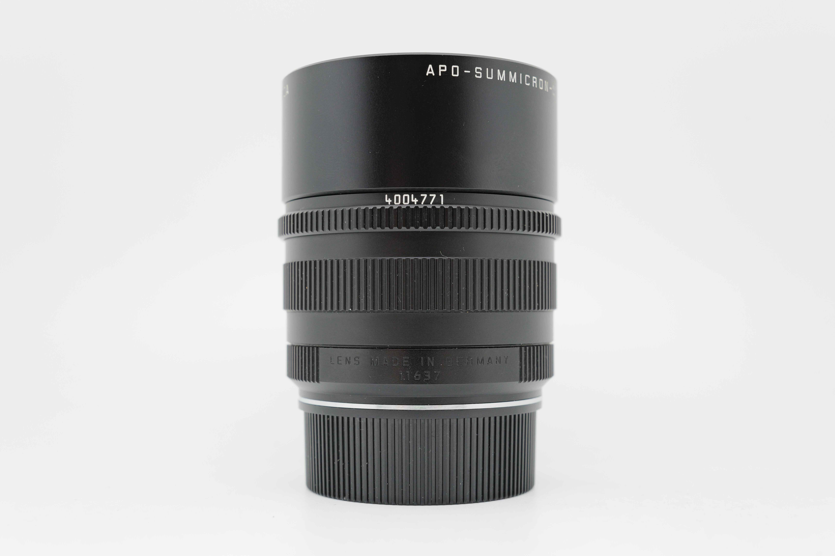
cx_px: 421
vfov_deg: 29.2
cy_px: 277
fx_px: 1067
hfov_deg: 42.7
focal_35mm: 46
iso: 800
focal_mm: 43
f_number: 8
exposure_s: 1/60
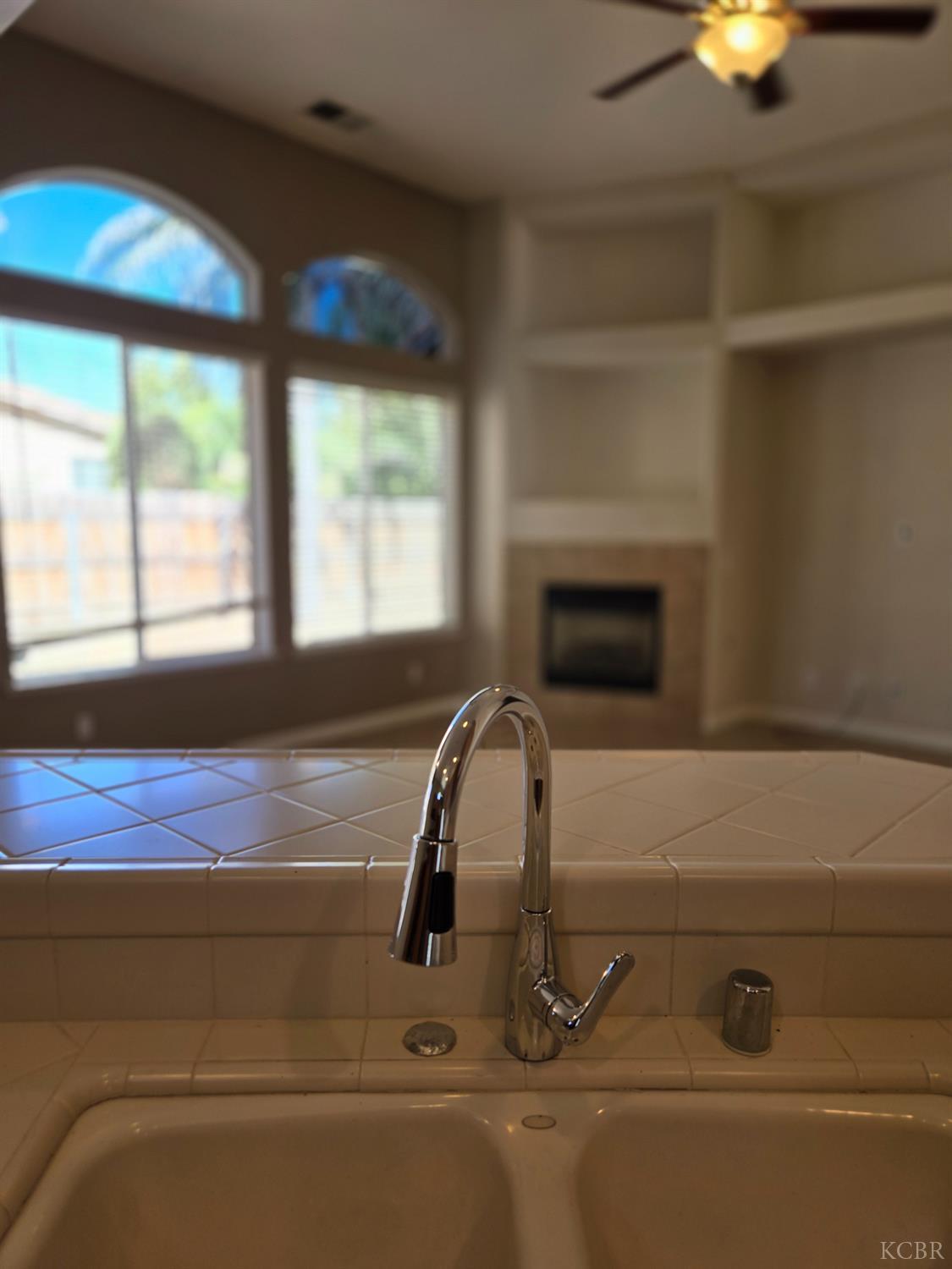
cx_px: 476
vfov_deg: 73.9
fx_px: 843
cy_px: 634
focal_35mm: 23
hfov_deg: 58.9
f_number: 1.8
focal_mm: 5.4
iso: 32
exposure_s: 1/120
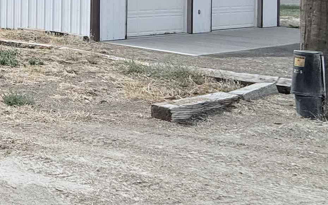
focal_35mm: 49
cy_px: -19
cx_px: -198
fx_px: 438
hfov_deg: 25.9
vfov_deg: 24.6
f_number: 2.2
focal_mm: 2.22
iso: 50
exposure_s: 1/3125
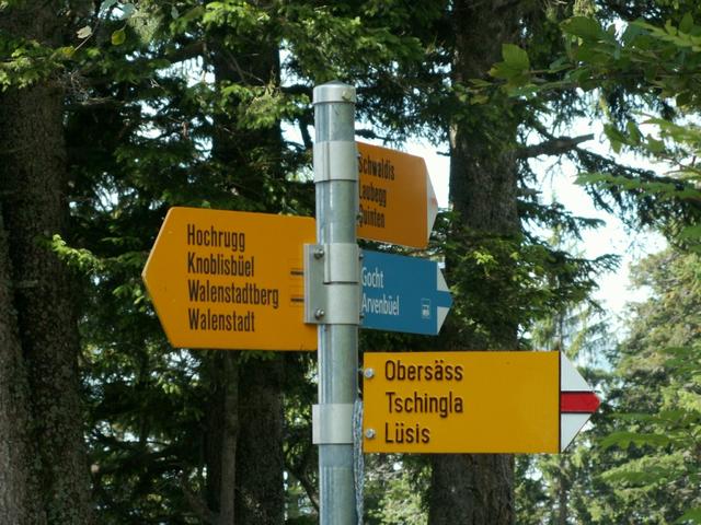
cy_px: 262
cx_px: 350
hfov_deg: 14.7
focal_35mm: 134
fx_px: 2714
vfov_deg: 11.1
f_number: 4
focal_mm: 21.93
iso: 50
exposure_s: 1/100
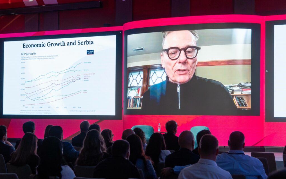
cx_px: 143
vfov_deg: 17.4
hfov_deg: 27.5
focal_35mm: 75
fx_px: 585
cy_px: 89
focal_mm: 49
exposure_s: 1/250
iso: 4000
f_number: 5
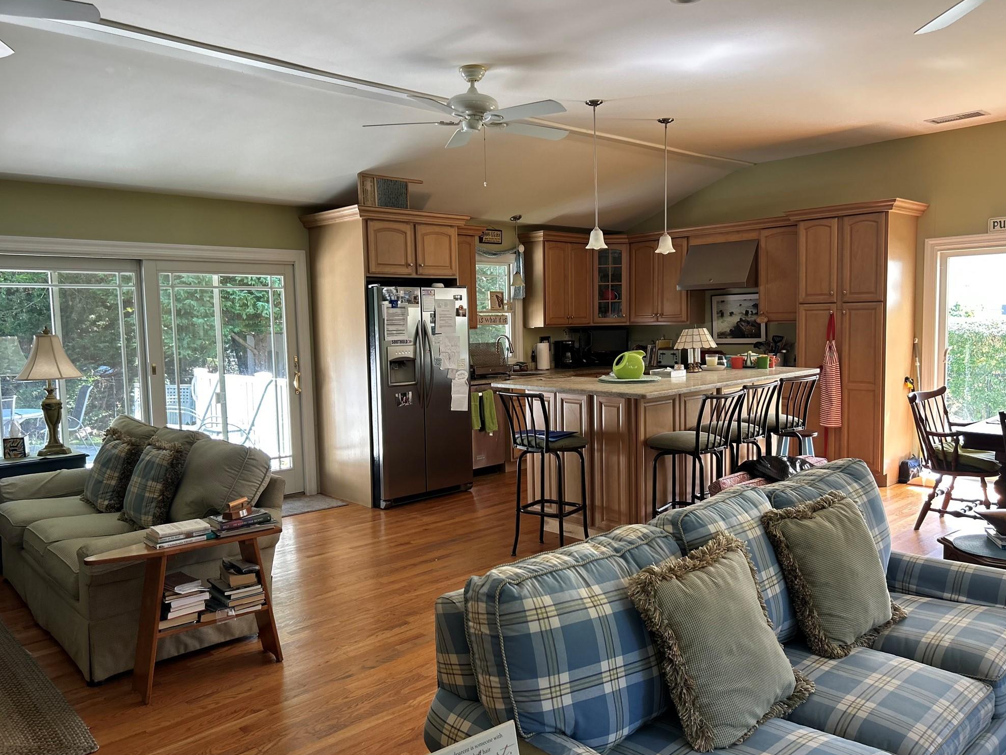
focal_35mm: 27
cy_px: 386
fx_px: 785
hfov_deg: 65.3
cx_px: 497
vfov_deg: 51.4
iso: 125
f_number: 1.5
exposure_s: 1/120
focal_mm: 5.7
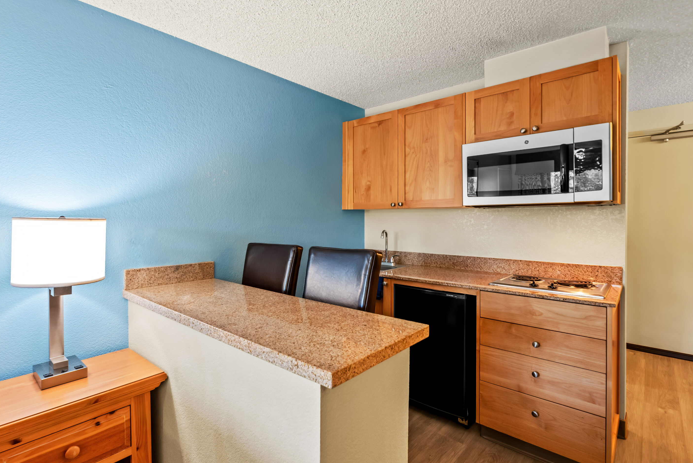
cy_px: 225
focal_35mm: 17
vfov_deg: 70.5
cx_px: 326
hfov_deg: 93.1
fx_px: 327
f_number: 7.1
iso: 200
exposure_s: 1/1.25
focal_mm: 16
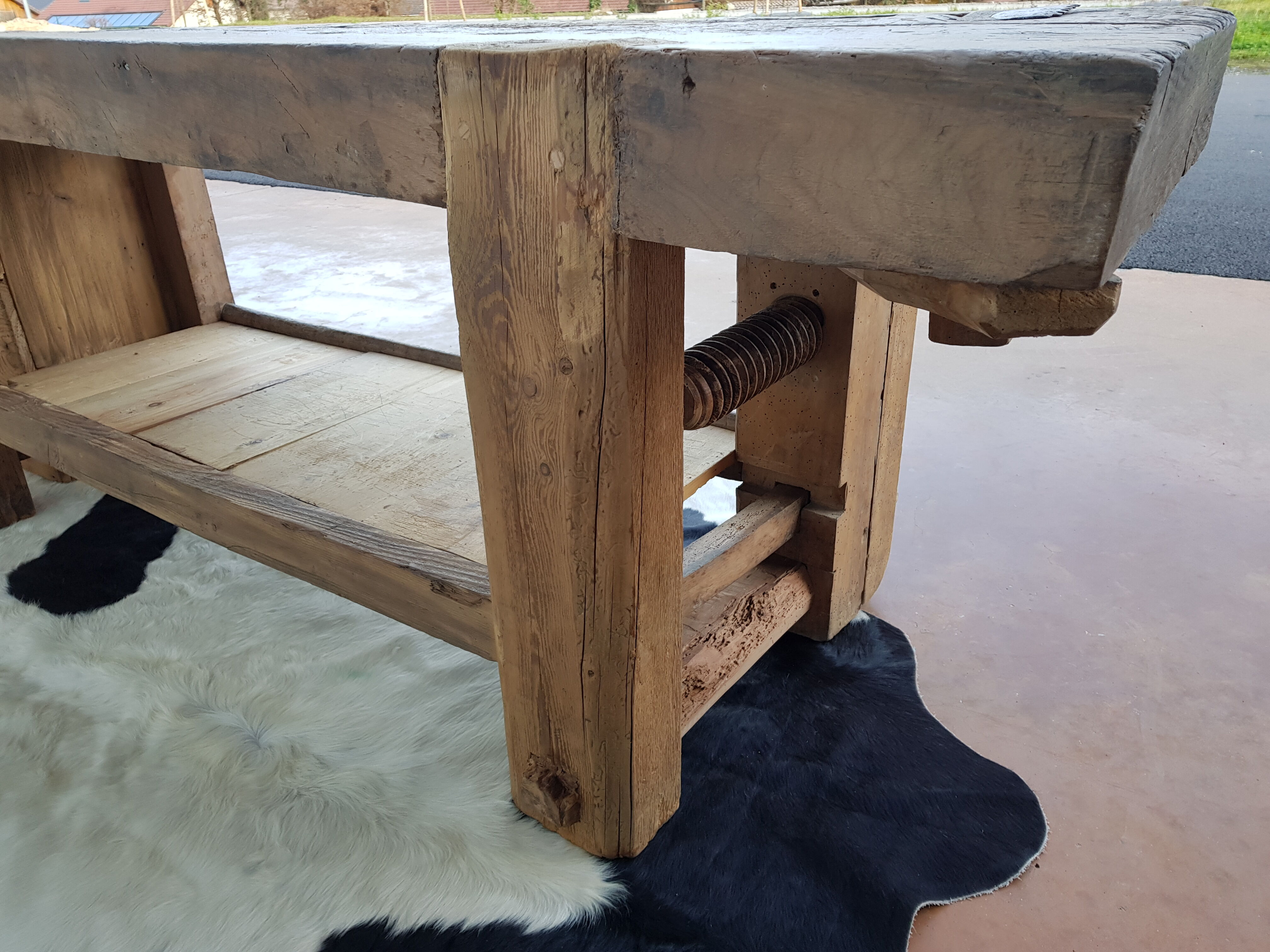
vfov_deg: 53.1
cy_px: 476
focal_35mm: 26
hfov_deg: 67.3
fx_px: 954
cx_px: 635
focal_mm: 4.2
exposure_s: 1/100
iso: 64
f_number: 1.7
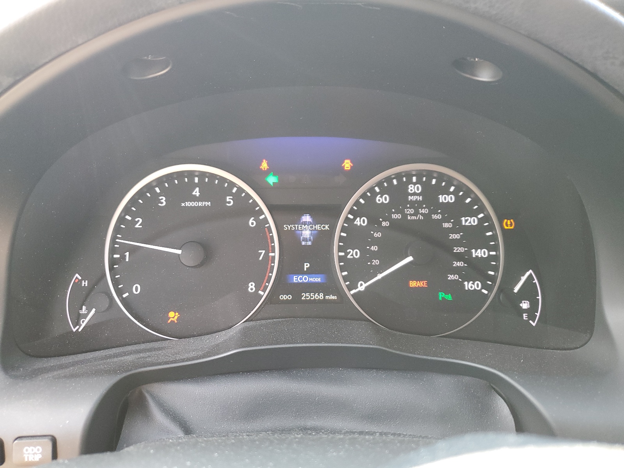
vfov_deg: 53.1
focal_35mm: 26
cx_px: 312
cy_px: 234
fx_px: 469
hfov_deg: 67.3
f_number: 1.5
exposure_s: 1/60.2
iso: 95
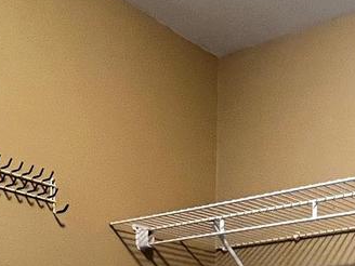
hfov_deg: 30.5
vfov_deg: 21.4
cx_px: 382
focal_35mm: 57
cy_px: 402
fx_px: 585
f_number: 1.8
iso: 400
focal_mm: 1.57
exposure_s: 1/60
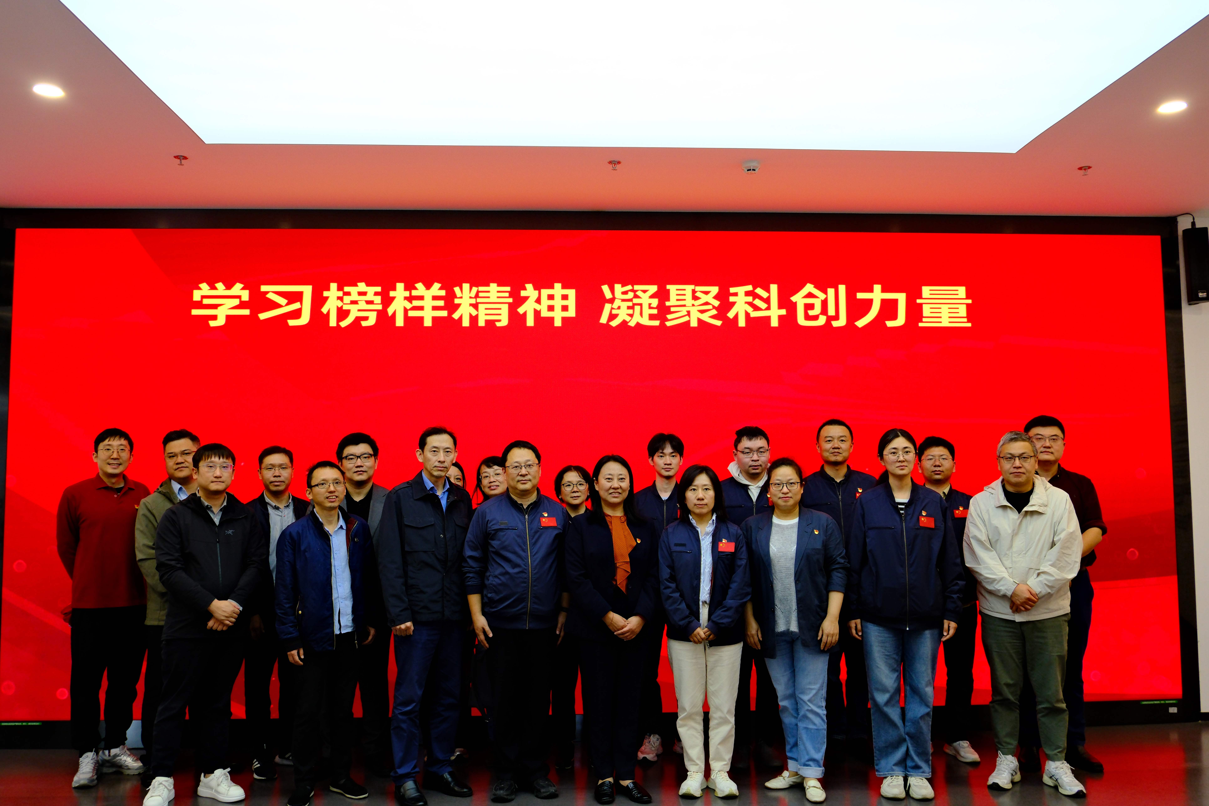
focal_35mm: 30
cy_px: 403
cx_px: 604
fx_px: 1007
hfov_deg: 61.9
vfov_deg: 43.6
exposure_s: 1/60
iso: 1000
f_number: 4
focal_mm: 19.7
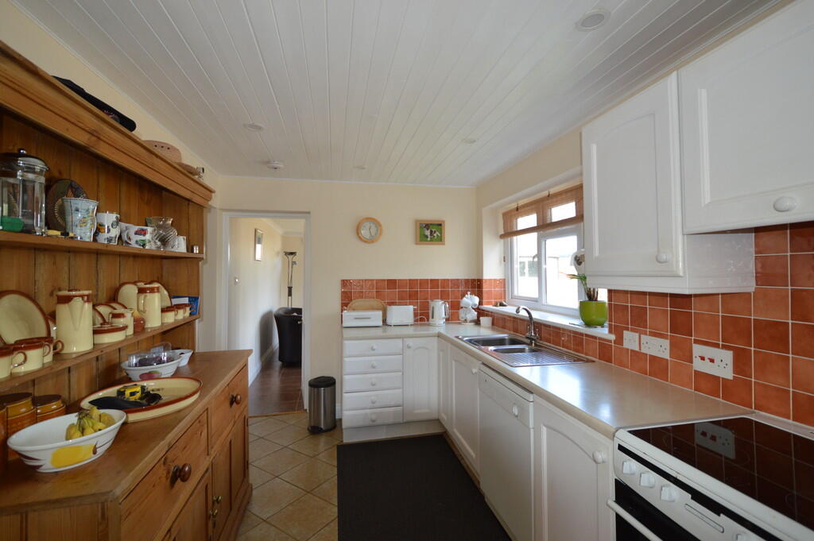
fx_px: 339
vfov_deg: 77.2
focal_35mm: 15
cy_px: 270
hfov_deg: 100.4
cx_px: 407
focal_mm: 10
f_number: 4
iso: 400
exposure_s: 1/125
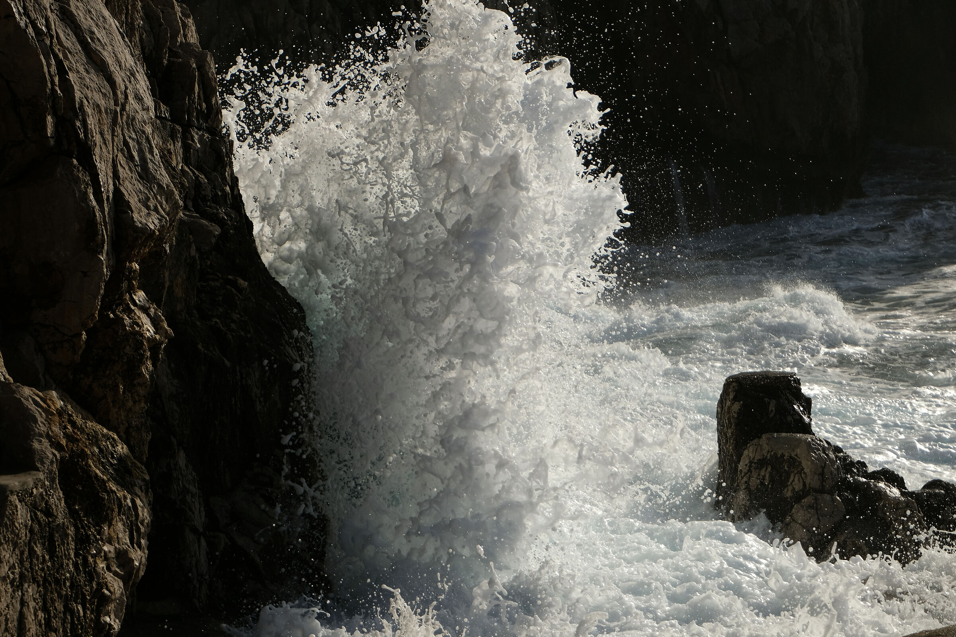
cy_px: 318
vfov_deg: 20.0
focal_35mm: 68
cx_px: 478
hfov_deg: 29.7
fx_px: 1806
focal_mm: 45
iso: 100
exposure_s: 1/1000
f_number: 5.6
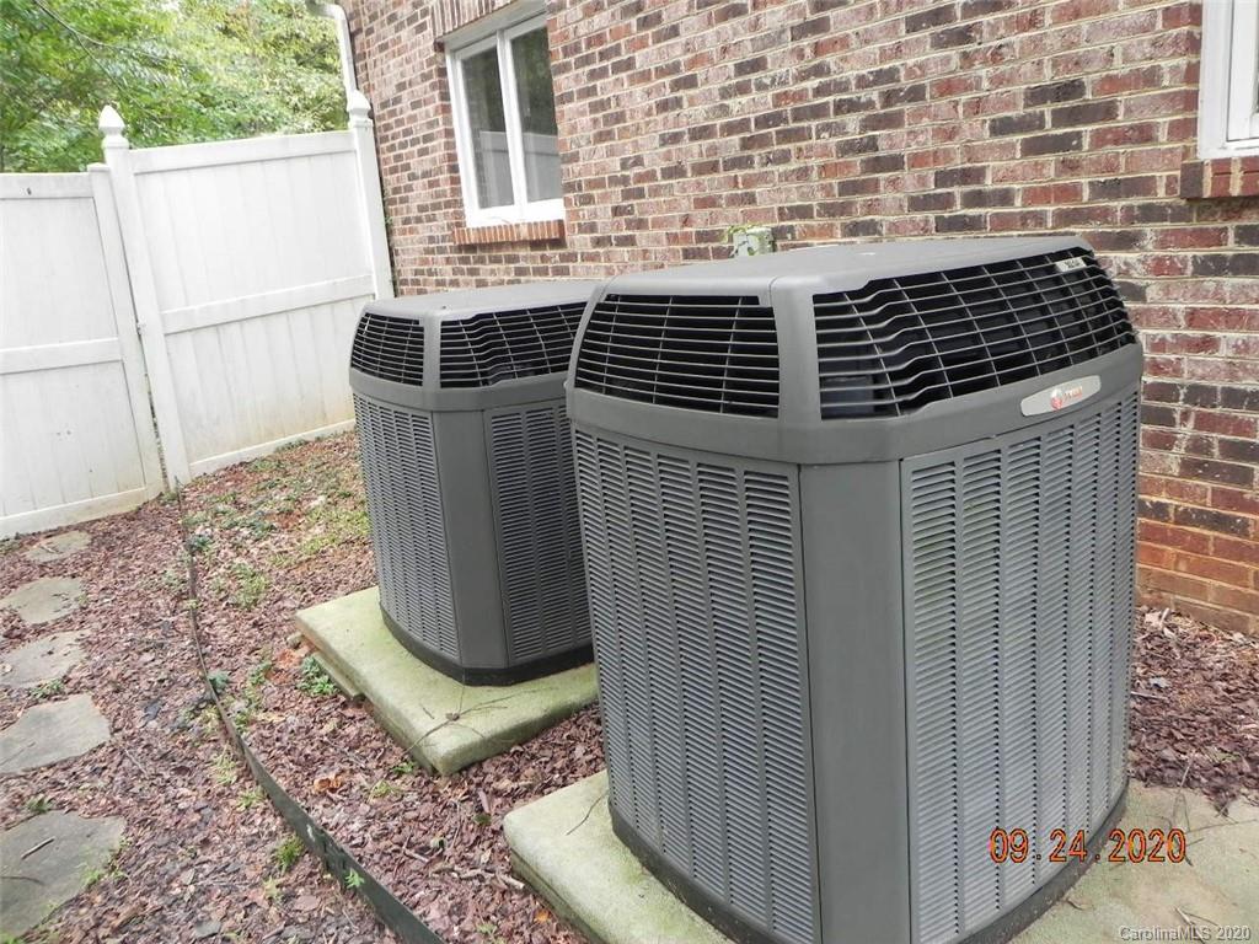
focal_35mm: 26
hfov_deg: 67.3
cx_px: 630
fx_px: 946
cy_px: 472
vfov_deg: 53.1
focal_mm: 4.6
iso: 160
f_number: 3.5
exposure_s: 1/70.6
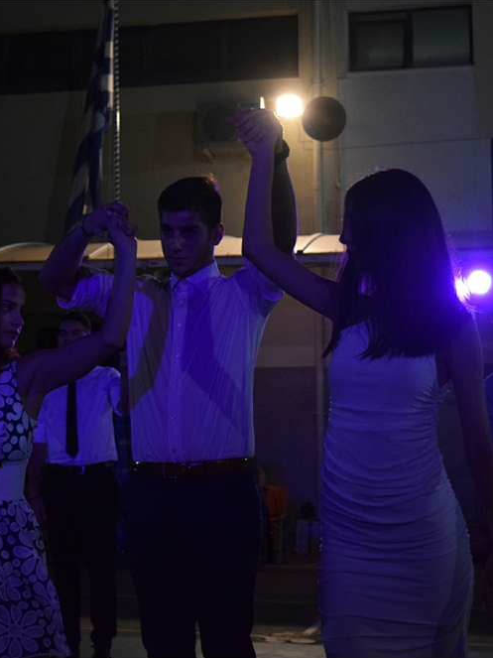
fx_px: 1406
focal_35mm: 74
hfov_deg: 19.9
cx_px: 213
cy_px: 329
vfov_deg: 26.3
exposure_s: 1/500
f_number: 4.5
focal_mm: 34
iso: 3200
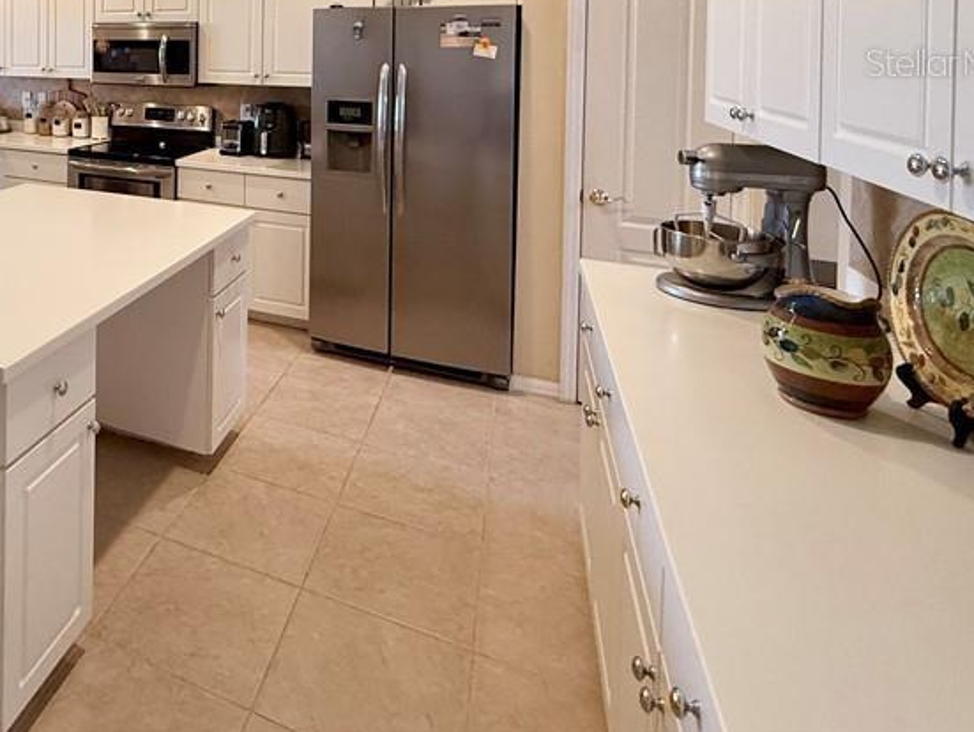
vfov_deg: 47.3
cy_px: 62
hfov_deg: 59.0
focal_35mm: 26
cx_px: 127
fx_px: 732
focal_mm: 2.22
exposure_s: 1/120
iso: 400
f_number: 2.2
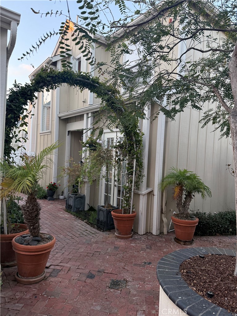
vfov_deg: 71.6
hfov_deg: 56.8
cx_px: 118
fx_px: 219
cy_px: 158
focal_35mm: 24
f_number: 1.78
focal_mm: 6.76
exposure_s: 1/185
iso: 200
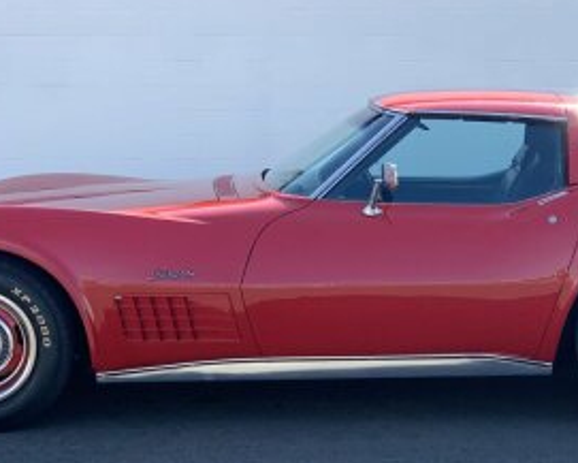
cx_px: 348
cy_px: 224
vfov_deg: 12.9
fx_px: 2054
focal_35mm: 120
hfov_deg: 16.0
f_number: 2.4
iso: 16
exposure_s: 1/400
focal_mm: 6
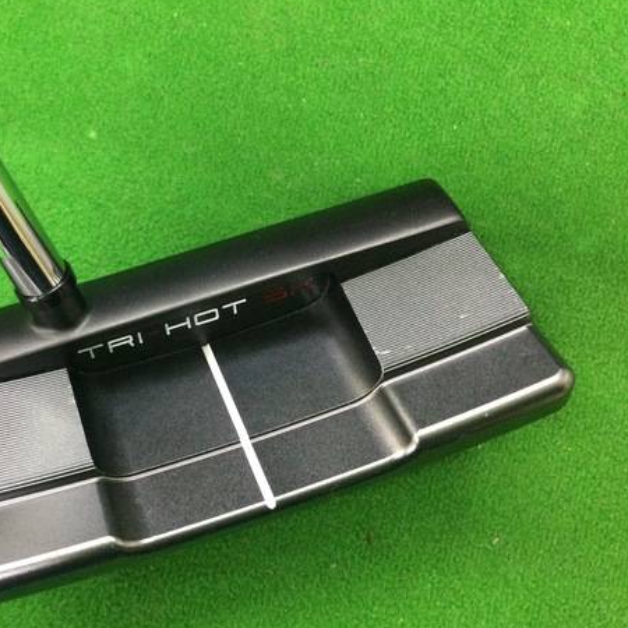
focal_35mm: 39
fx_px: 800
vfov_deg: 42.8
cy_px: 320
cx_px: 195
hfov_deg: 42.1
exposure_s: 1/24
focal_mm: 3.3
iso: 200
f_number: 2.4
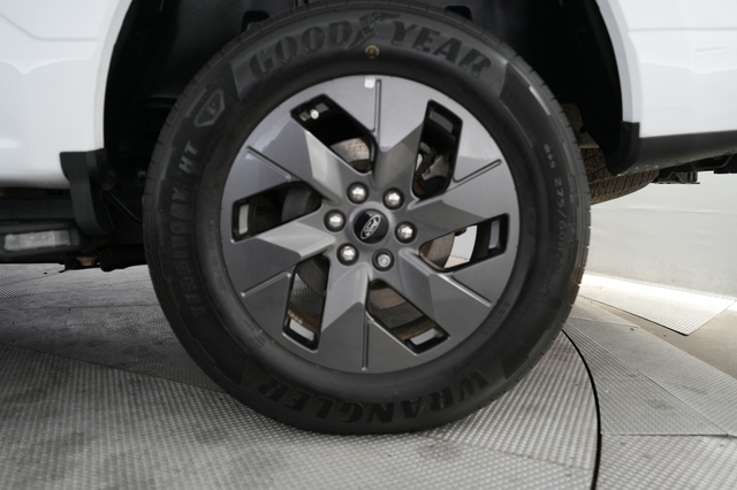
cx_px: 368
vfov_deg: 51.2
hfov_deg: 71.5
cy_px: 245
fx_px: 512
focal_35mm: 25
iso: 3200
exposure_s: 1/160
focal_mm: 25
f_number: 2.8
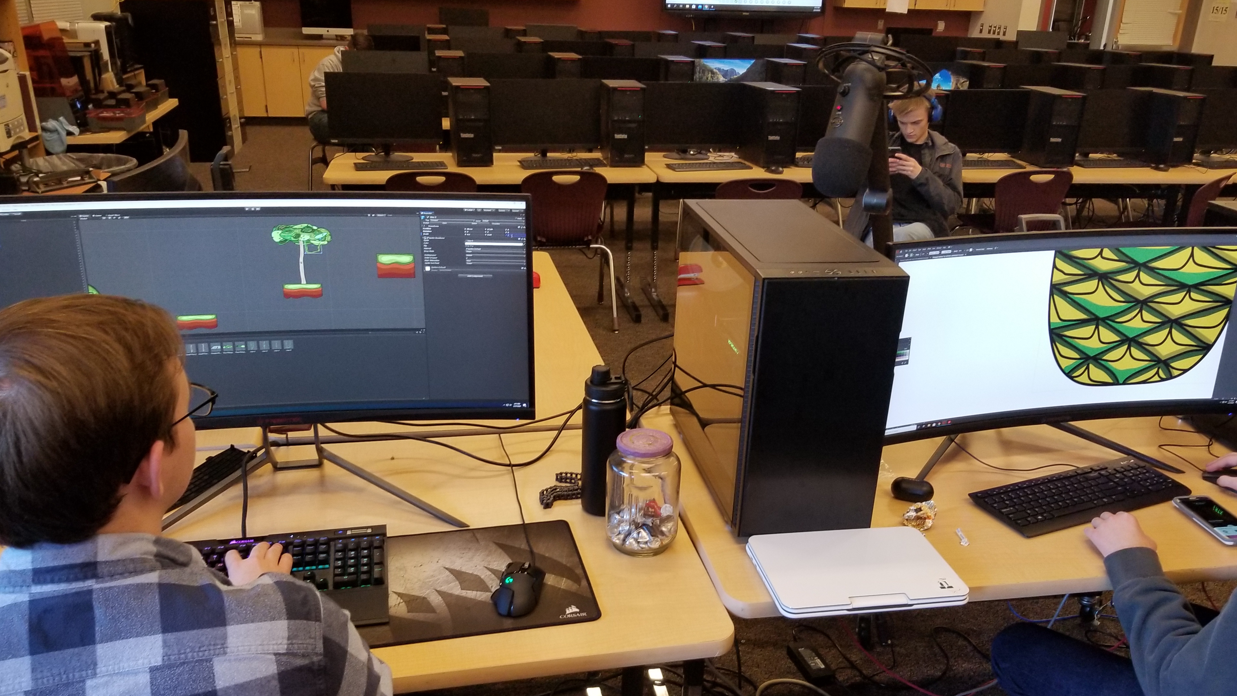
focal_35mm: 30
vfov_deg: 38.8
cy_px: 418
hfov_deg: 64.3
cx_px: 636
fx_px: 984
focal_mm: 4.25
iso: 160
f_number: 1.7
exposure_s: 1/60
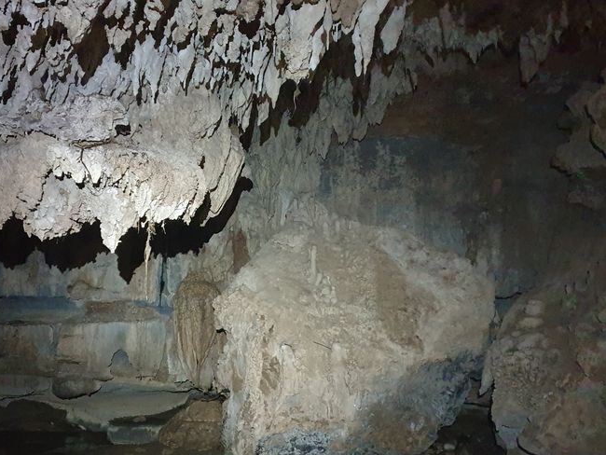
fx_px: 701
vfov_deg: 36.0
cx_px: 223
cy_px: 230
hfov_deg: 46.3
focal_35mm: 40
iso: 1000
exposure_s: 1/10
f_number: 1.5
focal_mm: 4.3
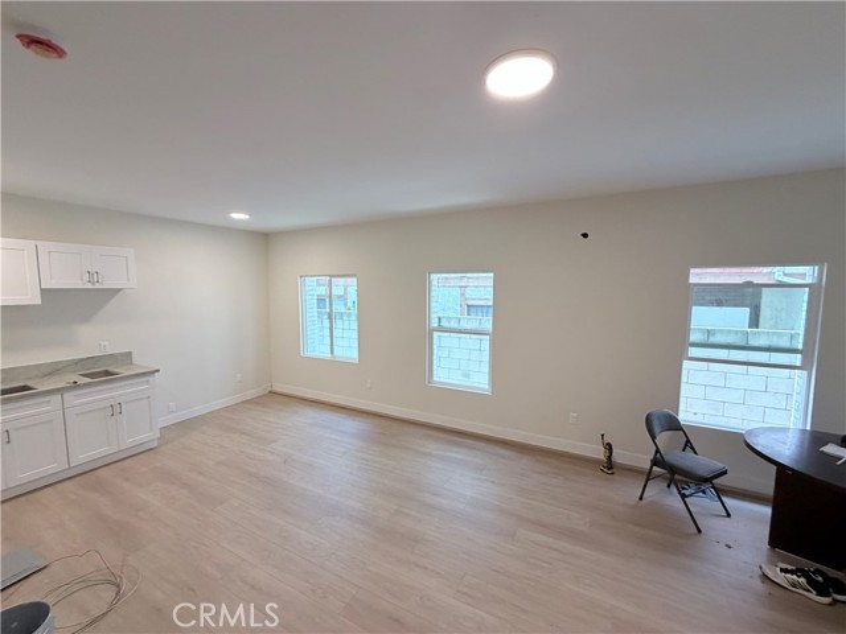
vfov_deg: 85.7
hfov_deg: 102.1
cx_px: 423
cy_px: 317
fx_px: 342
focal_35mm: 14
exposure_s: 1/120
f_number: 2.2
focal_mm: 2.22
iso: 320
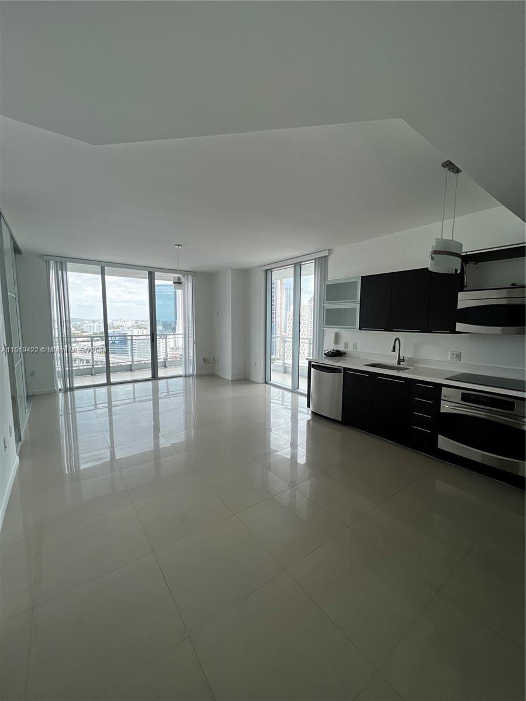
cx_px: 263
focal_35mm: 13
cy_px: 350
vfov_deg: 106.2
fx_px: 263
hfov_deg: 89.9
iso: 32
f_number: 1.8
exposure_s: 1/259
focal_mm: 1.57
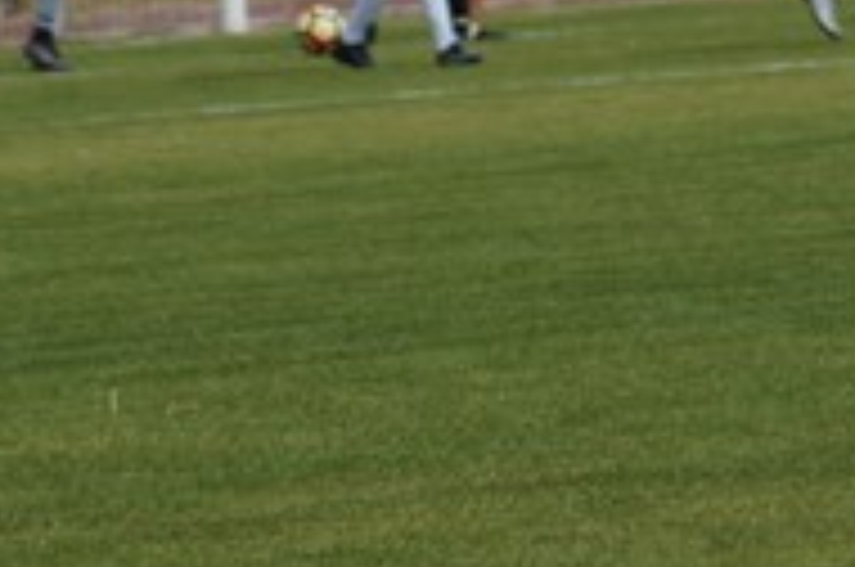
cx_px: 1422
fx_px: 16210
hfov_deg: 3.0
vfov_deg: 2.0
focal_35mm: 684
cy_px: -189
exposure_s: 1/400
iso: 100
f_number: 6.3
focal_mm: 135
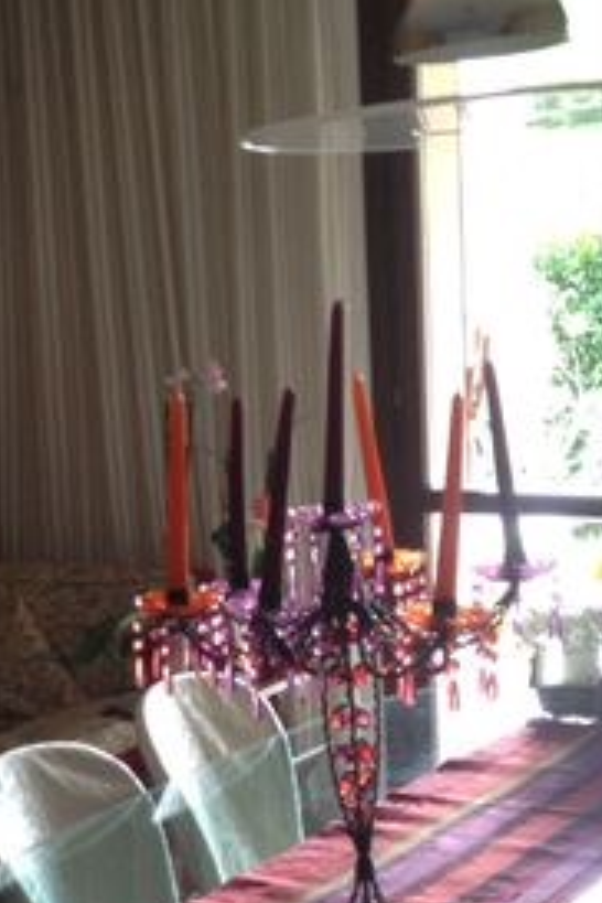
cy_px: 688
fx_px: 2007
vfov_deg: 25.0
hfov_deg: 16.8
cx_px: 63
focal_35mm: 80
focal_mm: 4.28
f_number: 2.4
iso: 80
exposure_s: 1/20
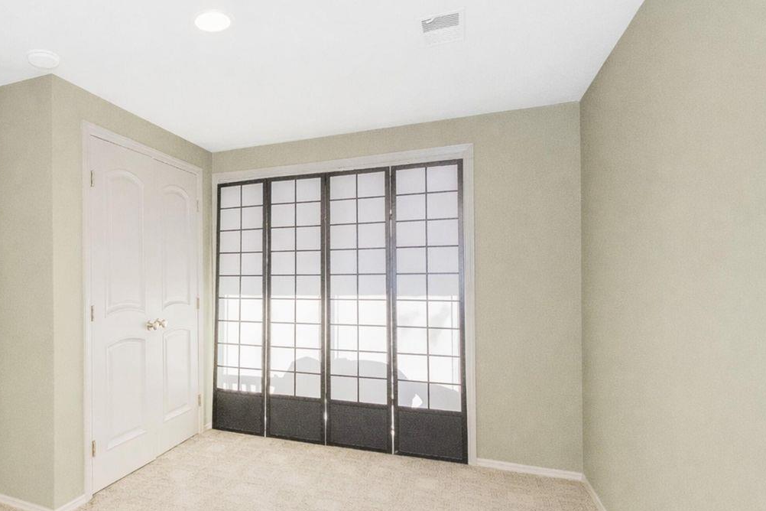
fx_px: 489
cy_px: 282
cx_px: 212
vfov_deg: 55.0
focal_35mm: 23
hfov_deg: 72.0
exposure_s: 1/60
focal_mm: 10
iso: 1600
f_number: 9
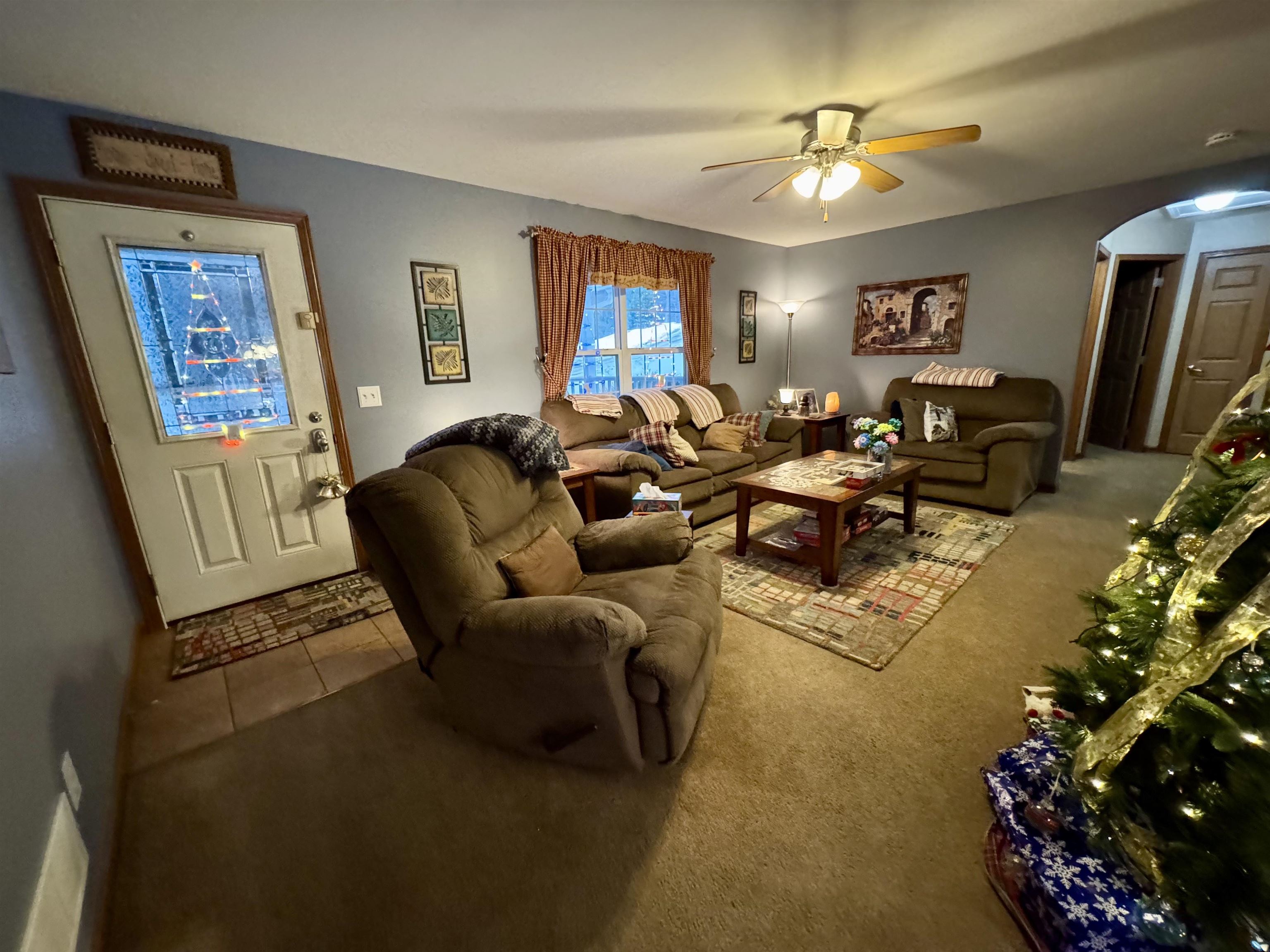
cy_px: 476
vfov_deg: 85.7
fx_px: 514
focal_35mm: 14
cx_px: 635
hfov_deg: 102.1
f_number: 2.2
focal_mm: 2.22
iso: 1000
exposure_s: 1/60
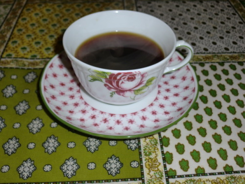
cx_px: 122
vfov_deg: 34.3
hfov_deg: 44.8
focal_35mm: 42
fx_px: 297
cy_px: 92
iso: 64
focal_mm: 7.7
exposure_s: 1/60
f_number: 8.5
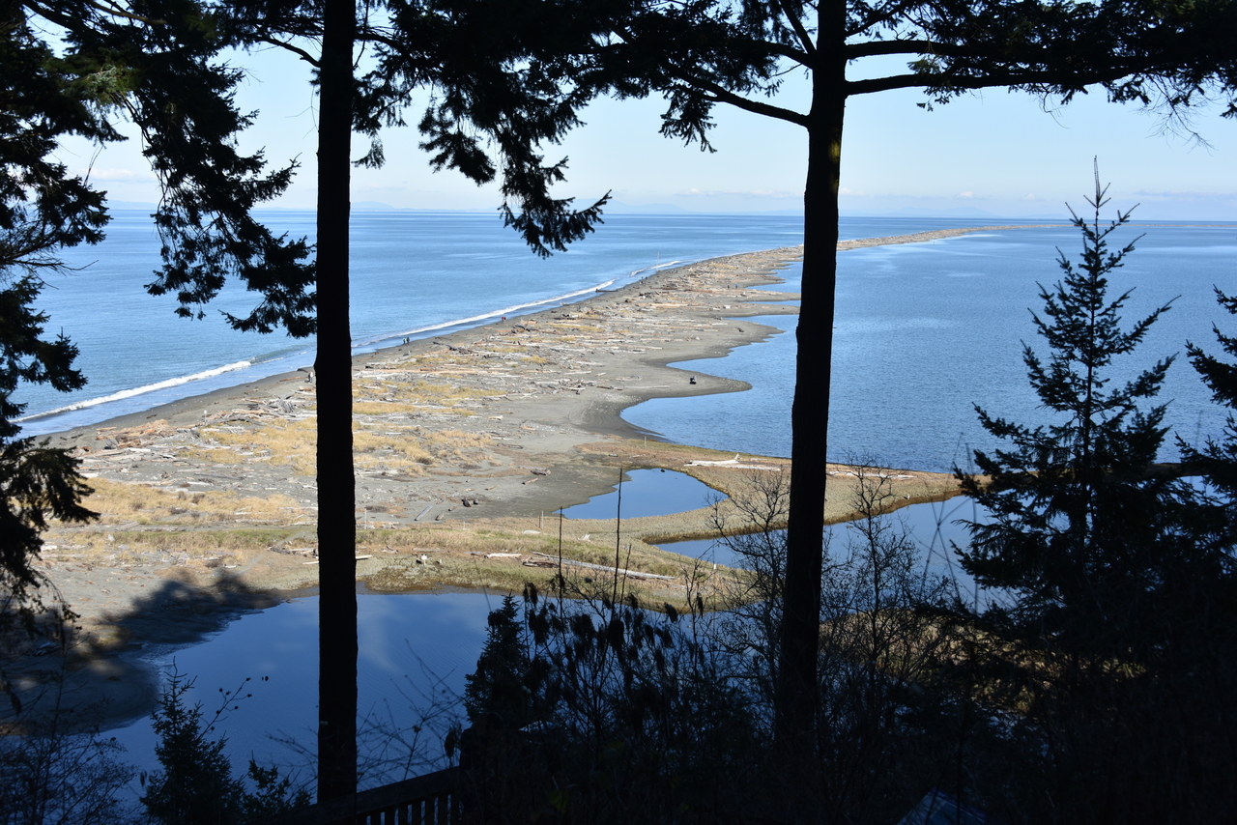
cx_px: 618
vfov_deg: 30.5
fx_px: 1512
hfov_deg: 44.5
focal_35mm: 44
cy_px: 412
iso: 100
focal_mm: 44
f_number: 8
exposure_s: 1/250
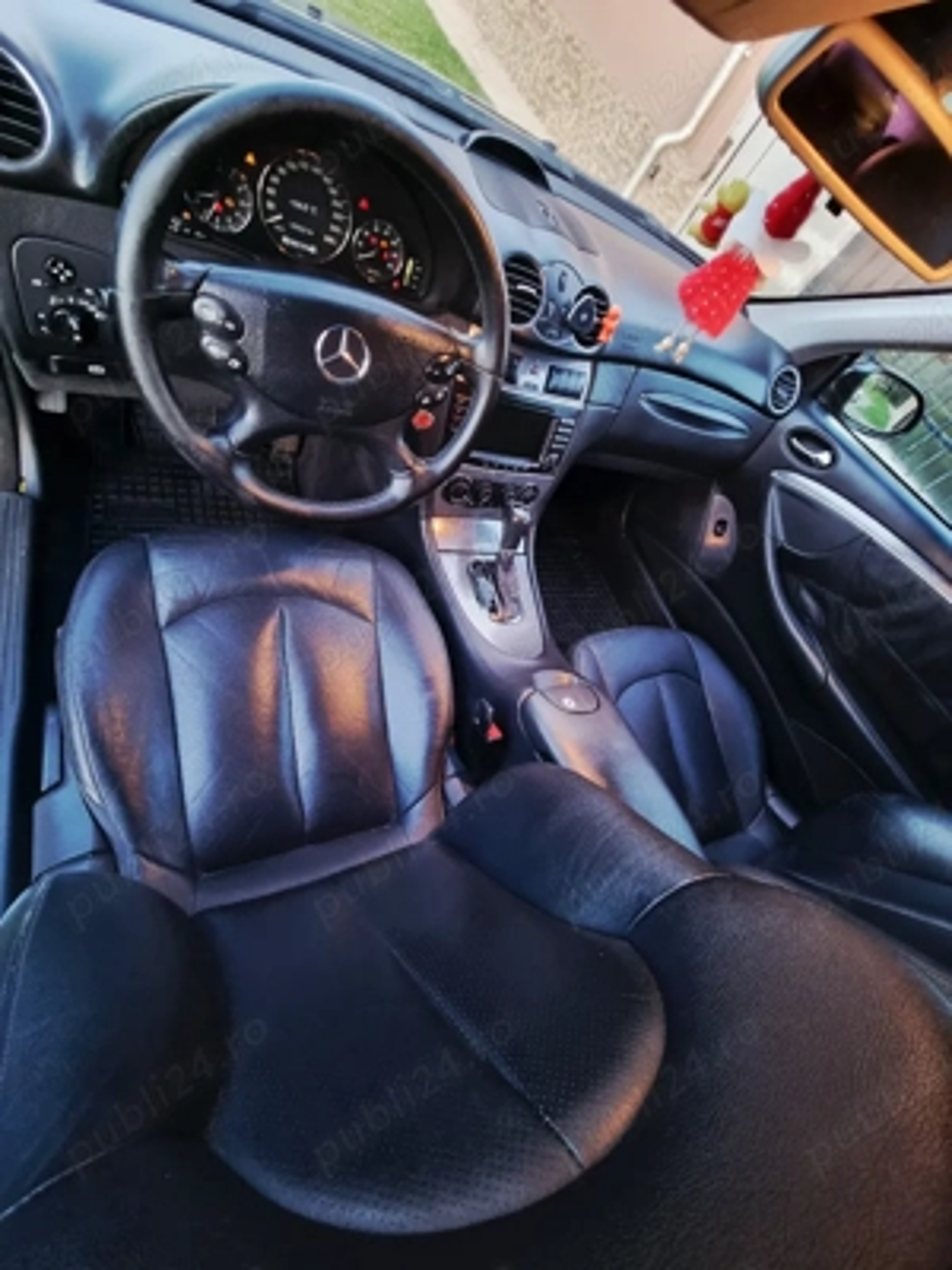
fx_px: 477
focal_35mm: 13
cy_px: 635
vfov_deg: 106.2
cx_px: 476
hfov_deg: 89.9
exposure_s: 1/25
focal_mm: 2.2
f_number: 2.2
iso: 800
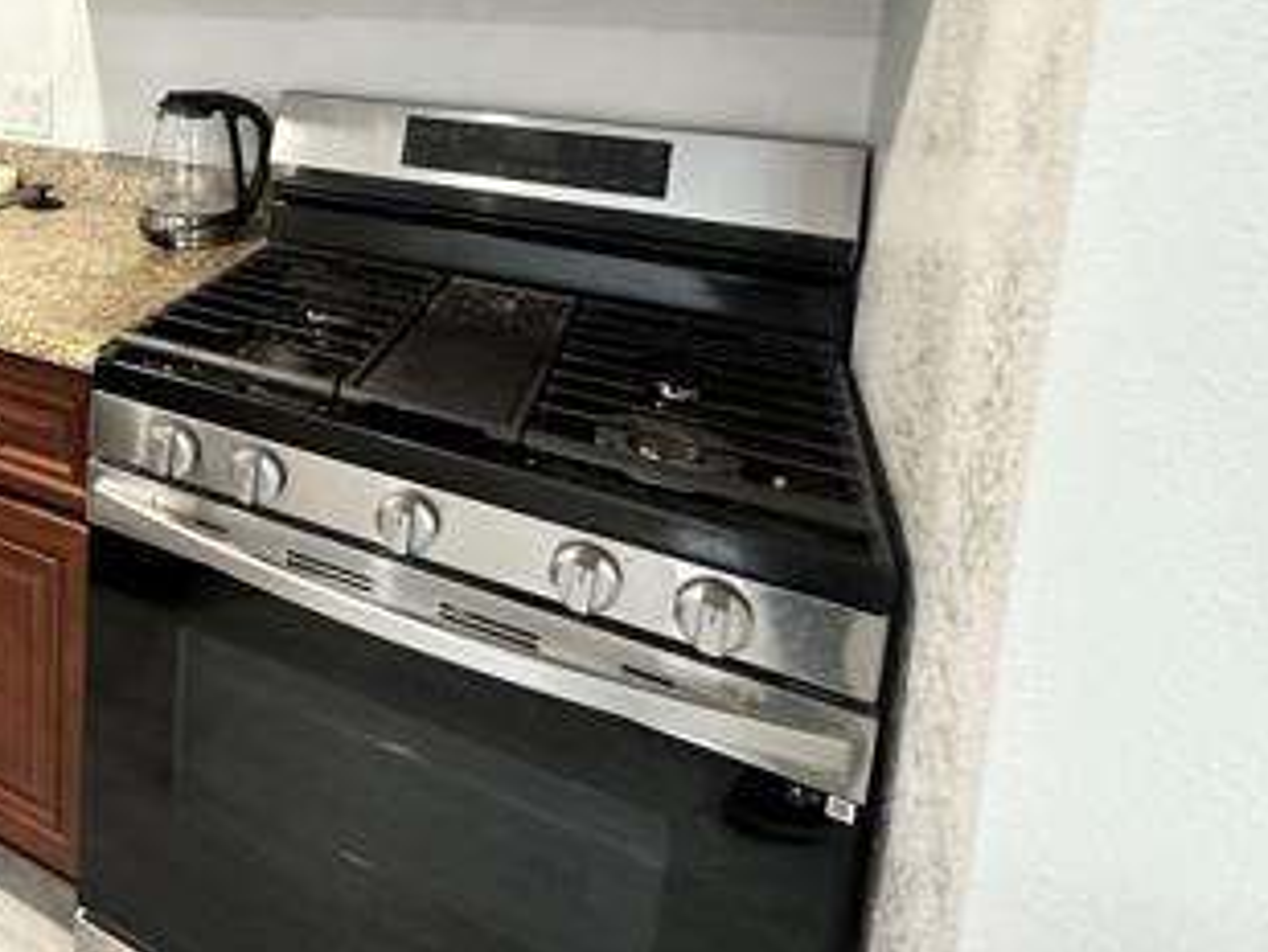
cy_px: 107
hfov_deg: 51.2
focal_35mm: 29
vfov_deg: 44.2
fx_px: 1063
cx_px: 37
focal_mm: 2.22
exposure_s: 1/60
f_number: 2.2
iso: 800
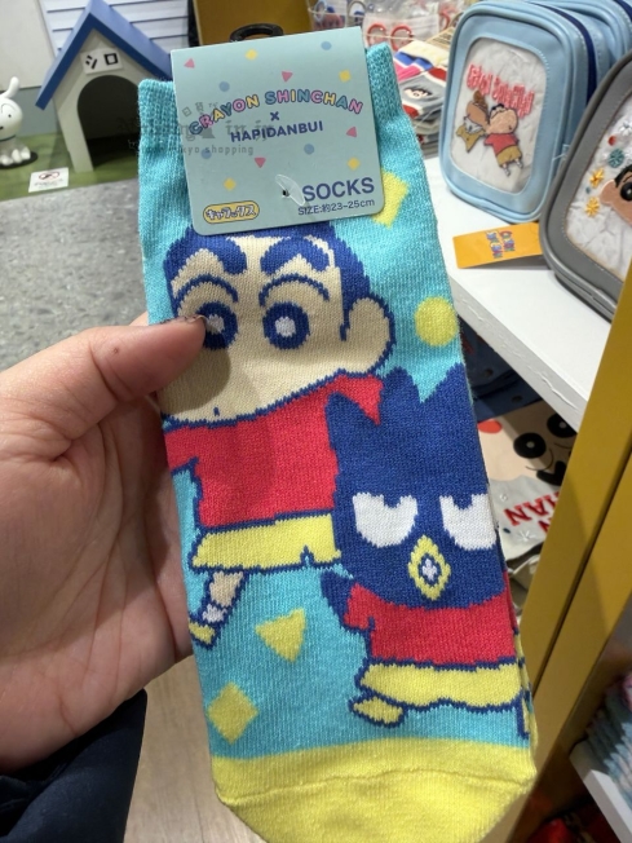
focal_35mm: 25
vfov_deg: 69.4
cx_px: 316
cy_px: 422
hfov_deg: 54.9
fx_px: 609
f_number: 2.2
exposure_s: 1/100
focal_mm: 2.22
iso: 64
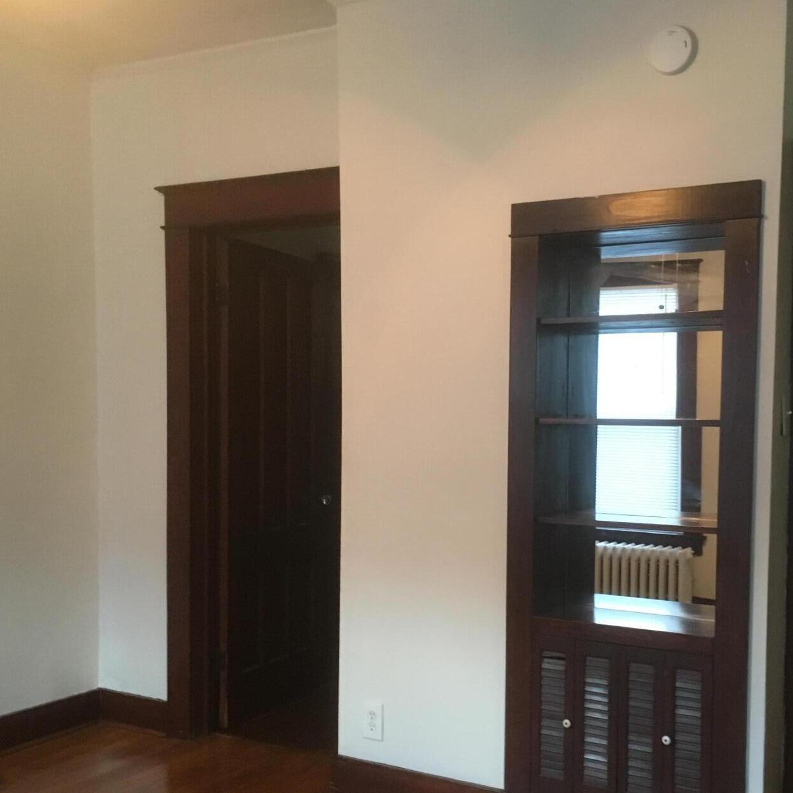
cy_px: 471
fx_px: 1063
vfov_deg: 40.8
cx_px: 478
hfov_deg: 40.7
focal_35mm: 41
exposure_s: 1/20
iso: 200
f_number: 2.2
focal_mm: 4.15
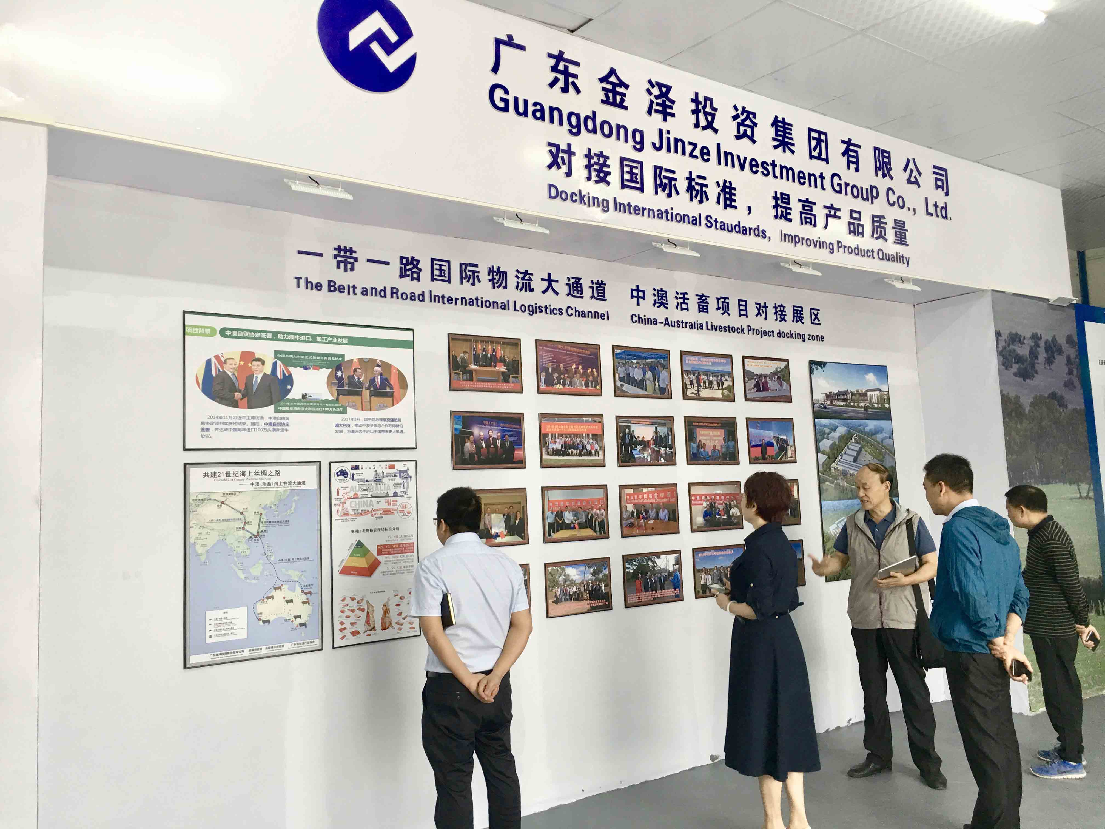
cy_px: 414
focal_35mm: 29
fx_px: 926
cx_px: 552
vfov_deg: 48.2
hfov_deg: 61.7
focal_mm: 4.15
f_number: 2.2
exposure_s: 1/17
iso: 32
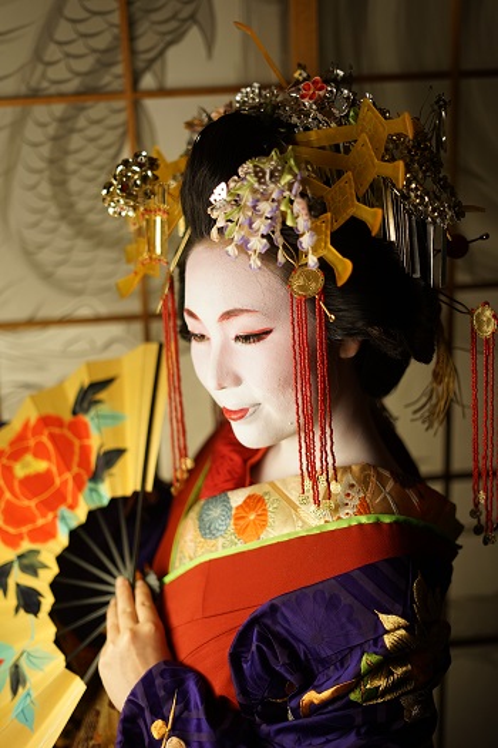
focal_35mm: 50
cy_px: 374
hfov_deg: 27.0
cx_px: 249
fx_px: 1037
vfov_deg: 39.6
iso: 500
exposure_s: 1/100
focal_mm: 50
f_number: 1.8
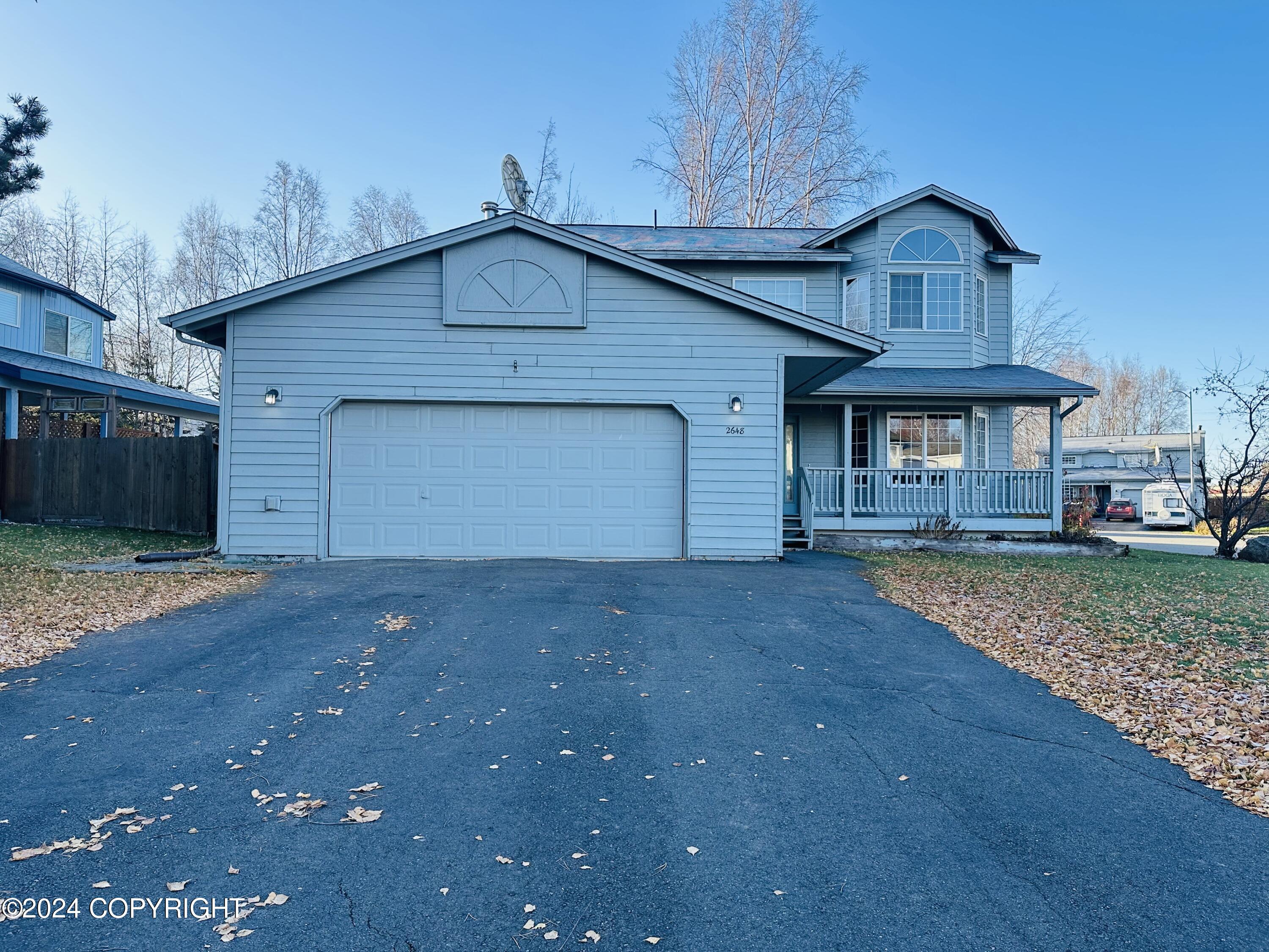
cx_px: 634
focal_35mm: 24
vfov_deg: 56.8
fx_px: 880
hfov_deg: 71.6
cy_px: 476
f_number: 1.78
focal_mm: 6.86
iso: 80
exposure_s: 1/1050
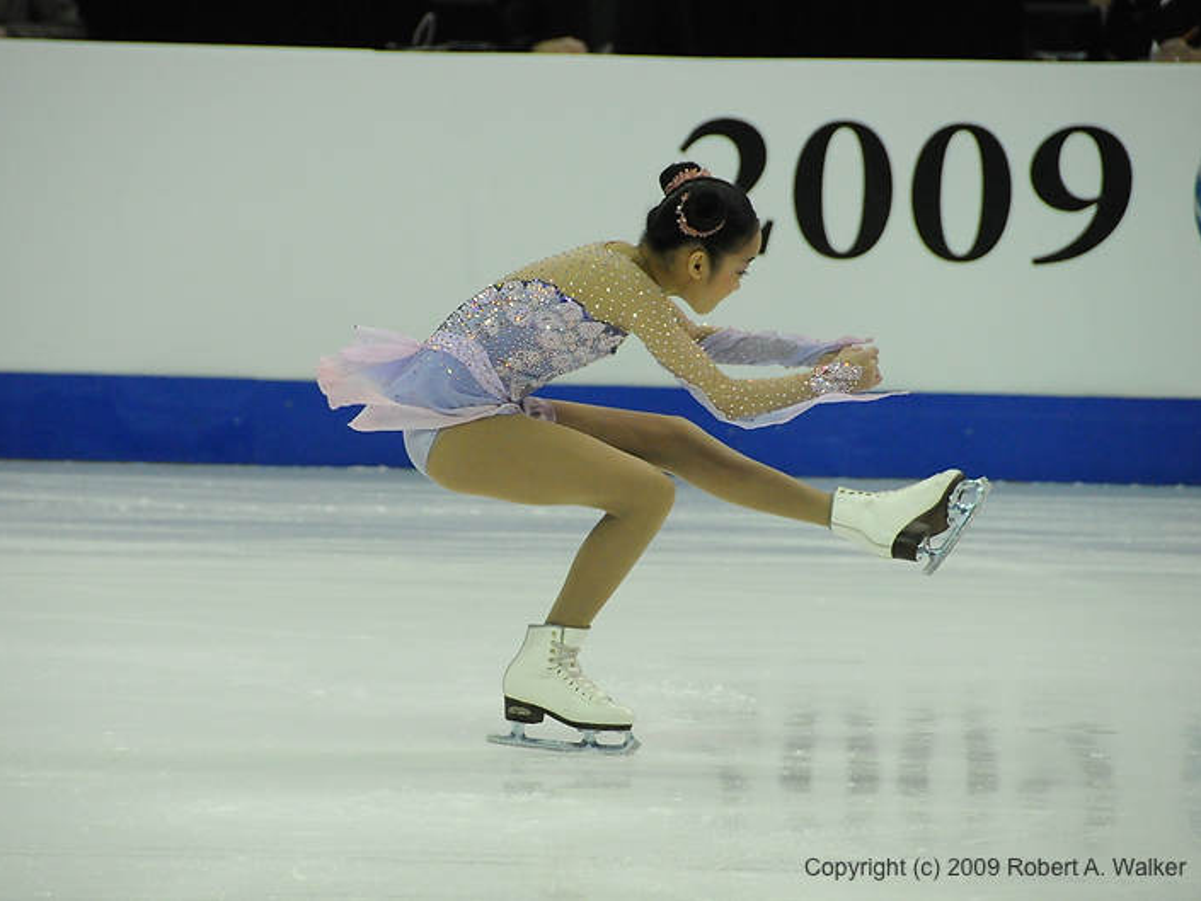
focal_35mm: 327
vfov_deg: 4.5
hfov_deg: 6.1
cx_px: 538
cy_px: 450
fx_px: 11347
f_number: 5.6
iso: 3200
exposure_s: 1/1250
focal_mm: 200
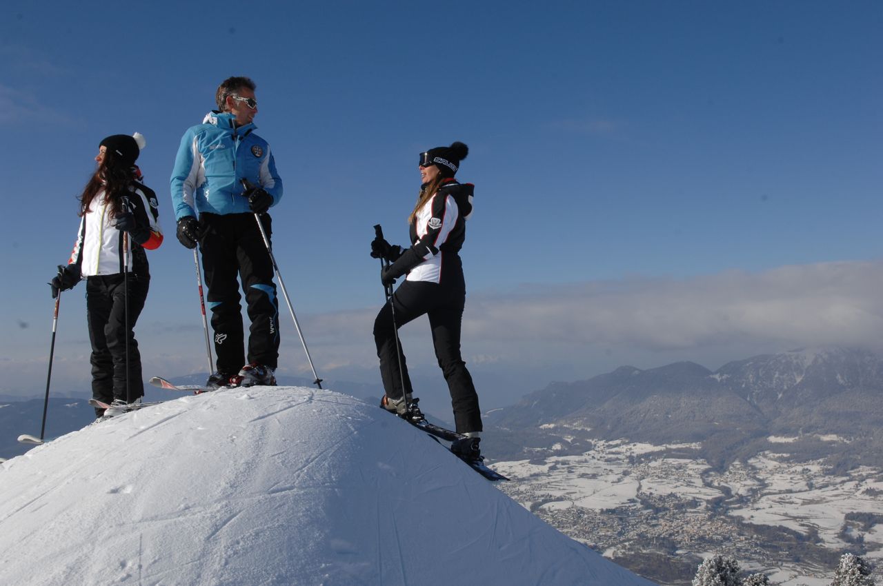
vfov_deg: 38.3
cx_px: 442
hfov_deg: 55.2
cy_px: 293
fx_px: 845
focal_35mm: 34
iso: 200
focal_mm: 23
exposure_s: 1/400
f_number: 11
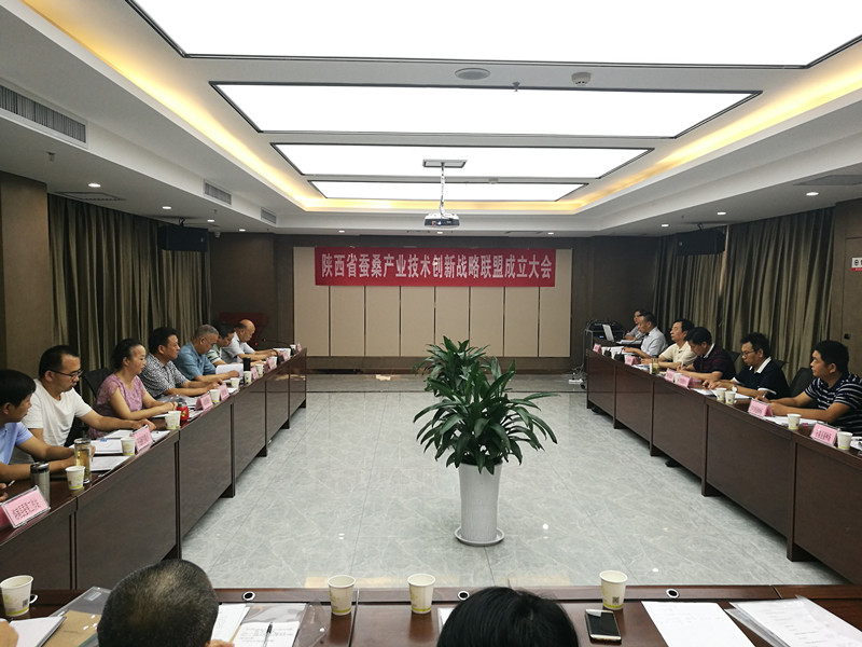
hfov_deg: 65.3
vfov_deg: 51.4
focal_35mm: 27
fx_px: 672
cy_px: 324
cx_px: 431
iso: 100
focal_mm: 4.5
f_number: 2.2
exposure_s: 1/50
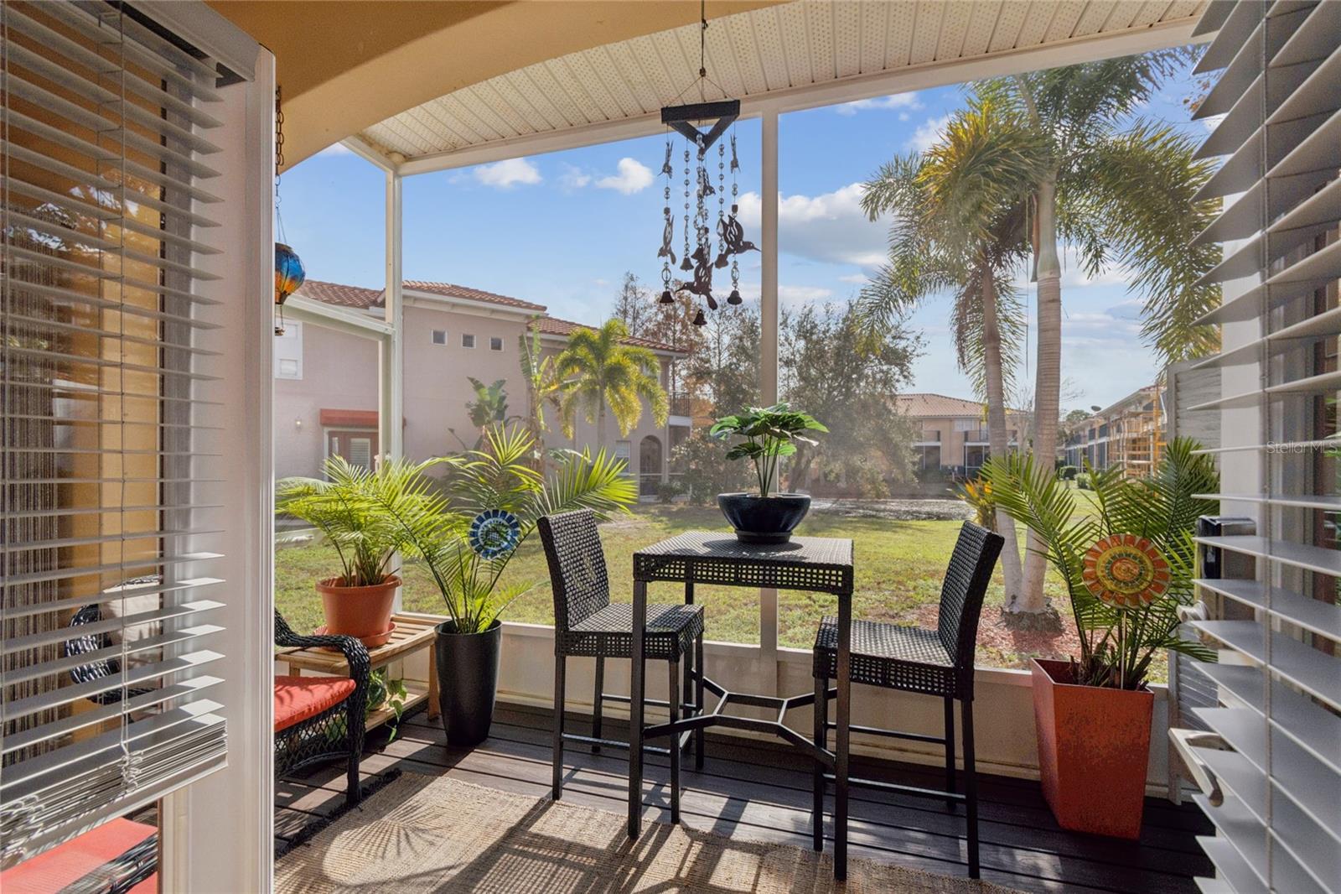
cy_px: 447
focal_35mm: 15
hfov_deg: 100.4
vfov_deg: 77.3
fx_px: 559
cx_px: 670
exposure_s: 1/1250
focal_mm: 10
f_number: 7.1
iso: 100
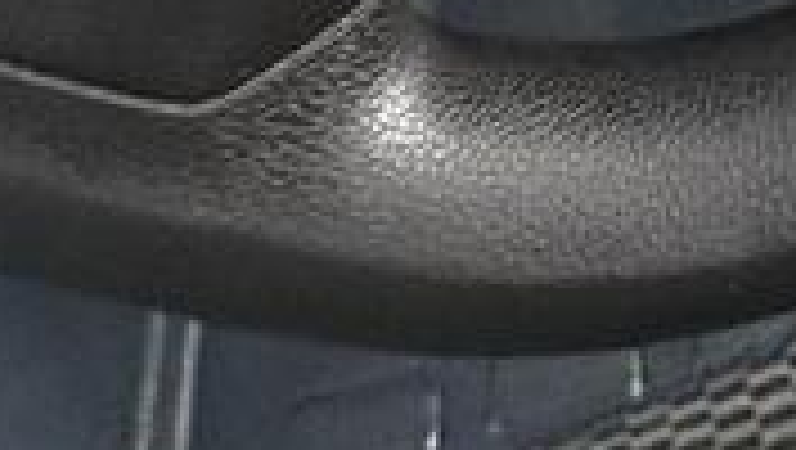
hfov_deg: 26.7
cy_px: -1008
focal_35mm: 77
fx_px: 1627
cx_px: 693
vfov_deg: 10.1
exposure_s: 1/99
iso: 125
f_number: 2.2
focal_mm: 2.22
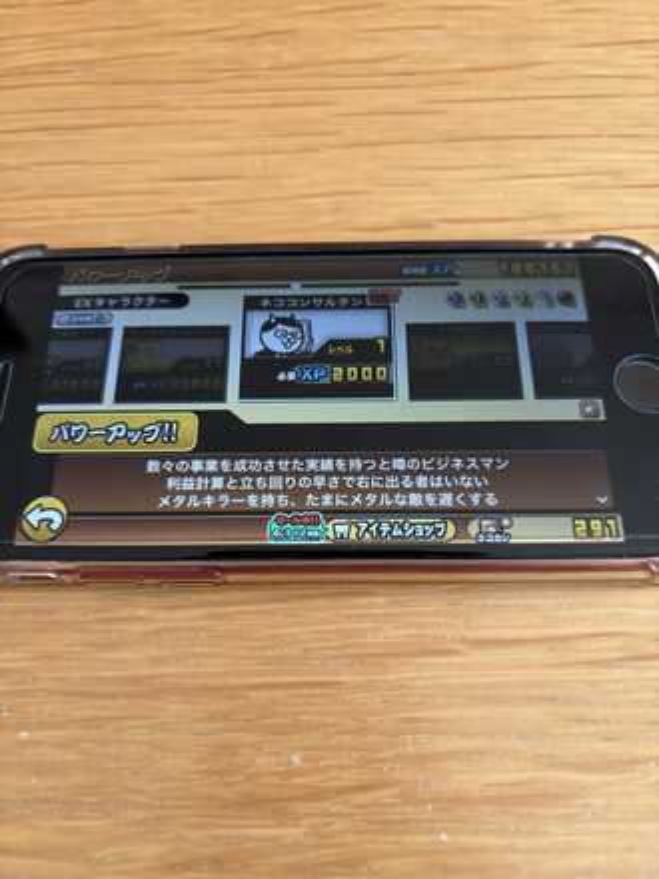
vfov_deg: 67.3
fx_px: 660
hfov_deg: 53.1
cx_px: 330
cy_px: 440
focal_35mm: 26
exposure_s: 1/60
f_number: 1.6
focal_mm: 5.96
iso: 200
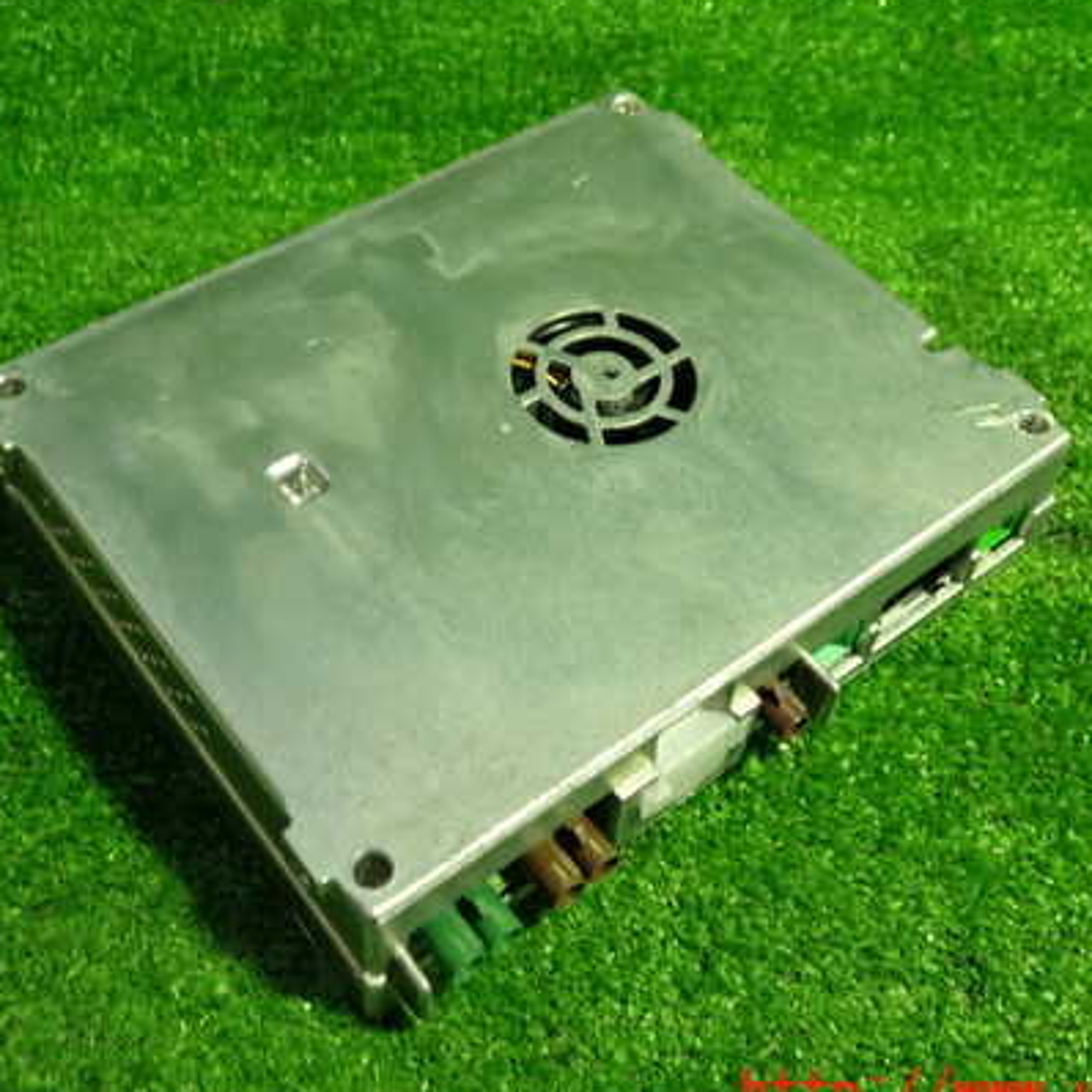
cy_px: 513
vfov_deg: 41.8
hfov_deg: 41.9
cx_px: 538
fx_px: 1428
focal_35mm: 40
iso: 200
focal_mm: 5.4
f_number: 2.3
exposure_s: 1/30
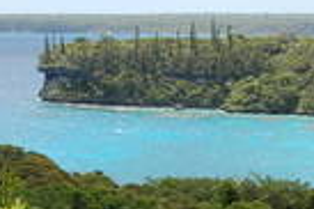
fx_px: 1376
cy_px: 171
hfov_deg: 13.0
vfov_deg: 8.6
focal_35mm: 158
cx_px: 176
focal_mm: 30
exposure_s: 1/250
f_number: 10
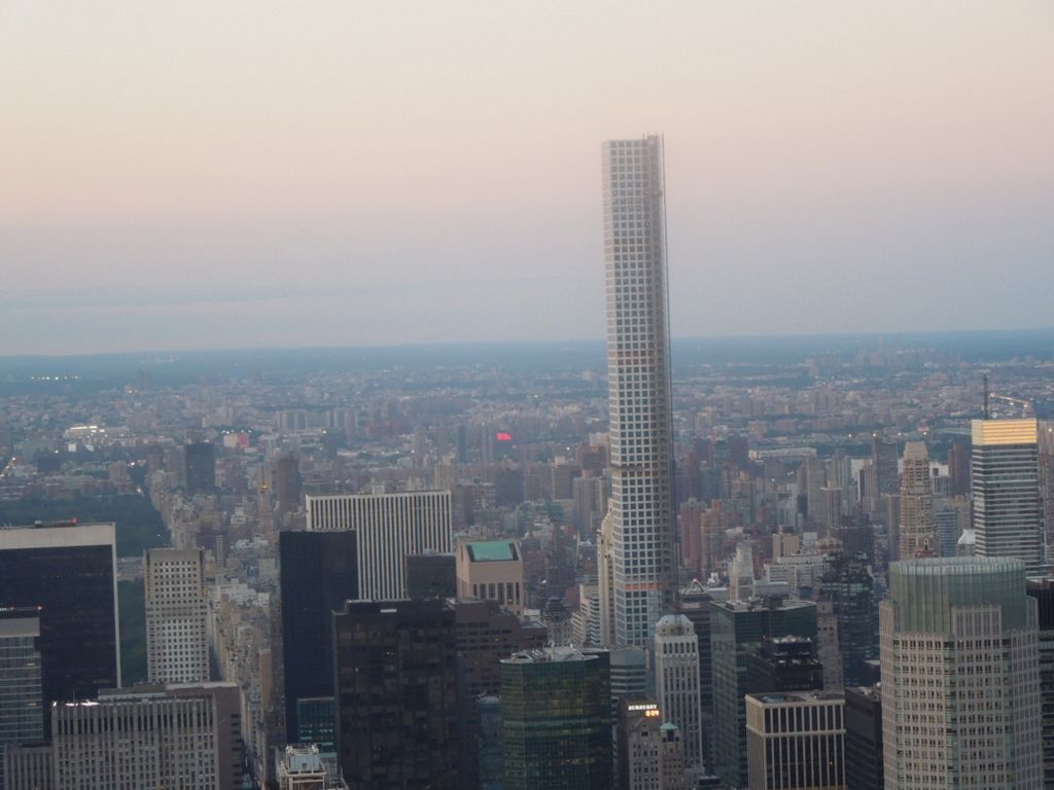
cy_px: 395
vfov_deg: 14.0
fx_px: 3228
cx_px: 527
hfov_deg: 18.5
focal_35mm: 106
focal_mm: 19.1
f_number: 4.7
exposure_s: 1/60
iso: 500
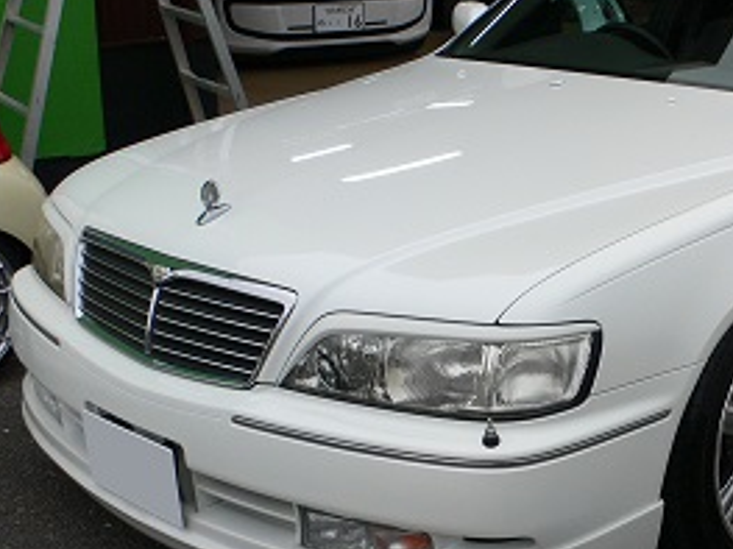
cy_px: 279
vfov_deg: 23.6
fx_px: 1312
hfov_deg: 30.1
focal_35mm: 62
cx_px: 635
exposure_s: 1/50
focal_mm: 6.3
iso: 80
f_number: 2.8
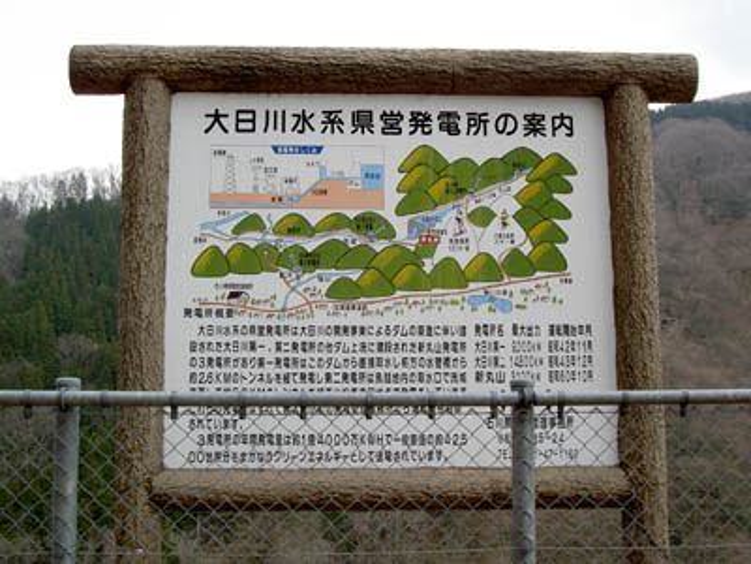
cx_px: 376
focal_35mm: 44
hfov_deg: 42.9
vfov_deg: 32.9
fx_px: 955
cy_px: 282
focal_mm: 9
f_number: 4.9
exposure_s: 1/125
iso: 50
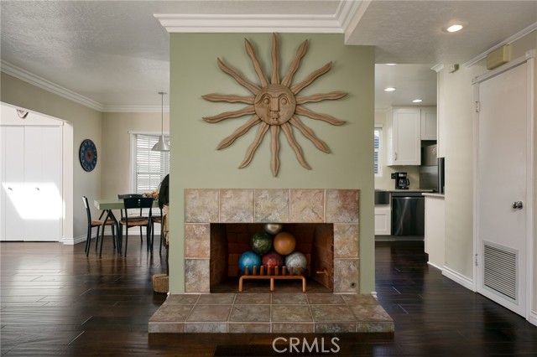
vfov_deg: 57.2
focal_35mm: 22
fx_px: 328
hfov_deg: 78.6
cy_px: 178
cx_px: 268
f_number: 16
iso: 400
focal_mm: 22
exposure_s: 1/60
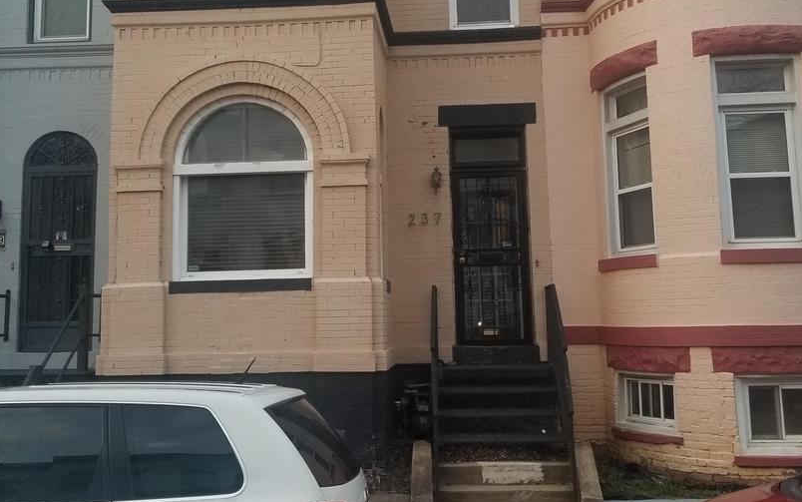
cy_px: 200
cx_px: 401
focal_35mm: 37
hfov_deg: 52.7
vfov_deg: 34.3
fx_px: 809
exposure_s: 1/120
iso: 100
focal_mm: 4.3
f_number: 1.7
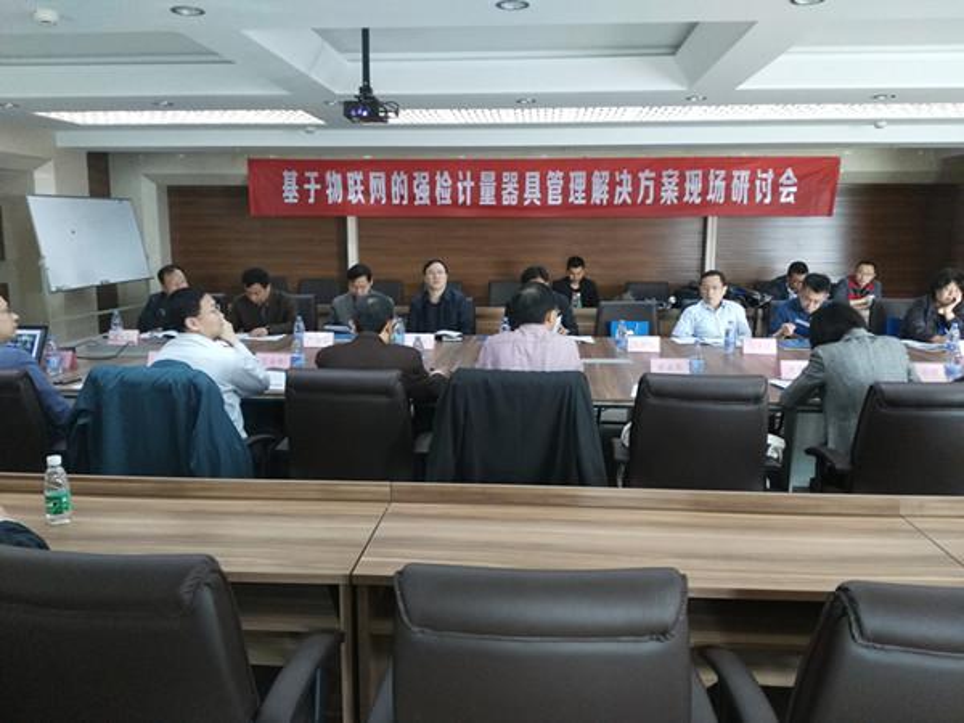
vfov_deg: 49.7
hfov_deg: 63.4
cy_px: 362
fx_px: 780
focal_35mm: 28
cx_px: 482
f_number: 2
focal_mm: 2.96
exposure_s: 1/33
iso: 392
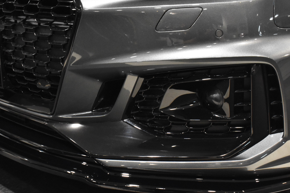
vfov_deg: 22.7
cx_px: 119
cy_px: 116
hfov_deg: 33.5
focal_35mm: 60
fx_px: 481
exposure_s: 1/40
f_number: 8
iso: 3600
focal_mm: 27
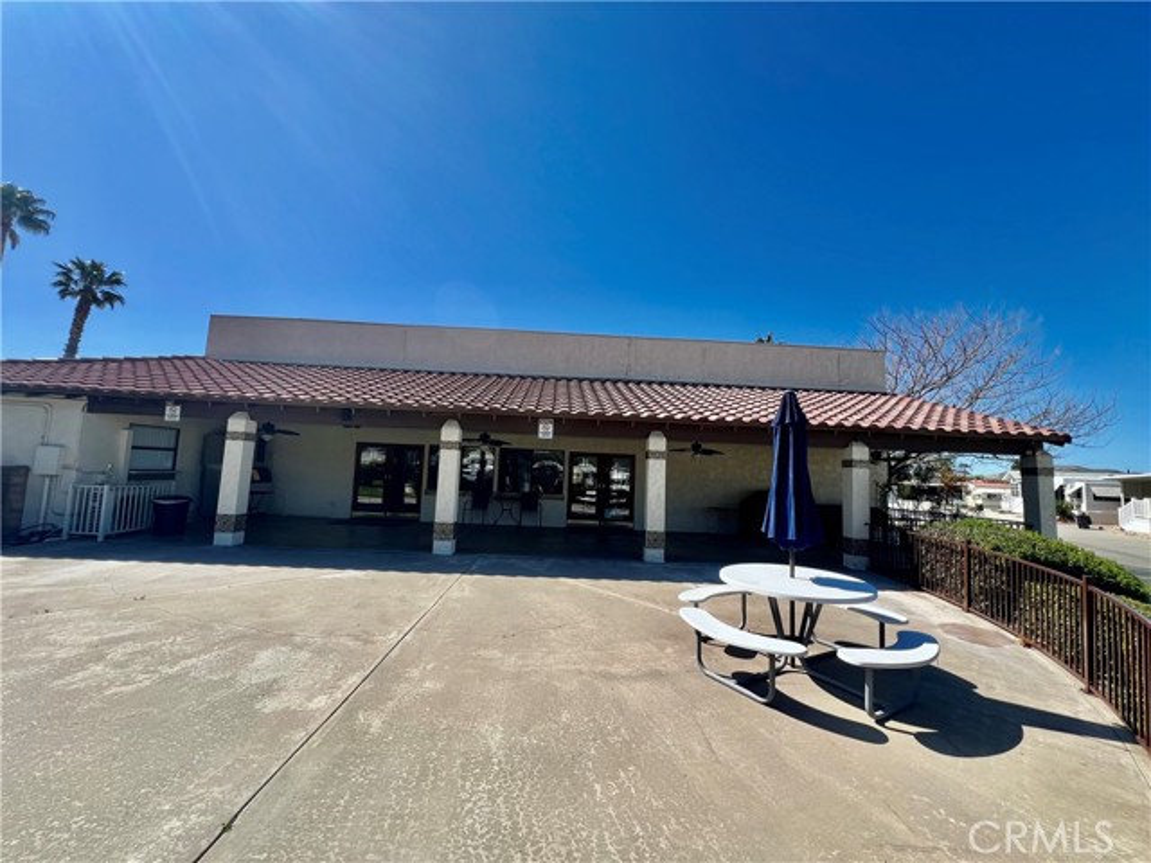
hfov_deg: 106.2
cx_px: 576
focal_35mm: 13
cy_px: 432
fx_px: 432
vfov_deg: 89.9
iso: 32
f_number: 1.8
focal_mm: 1.57
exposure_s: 1/1309
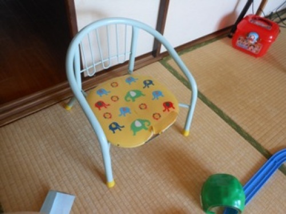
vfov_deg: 49.7
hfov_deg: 63.5
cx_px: 143
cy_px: 107
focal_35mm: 28
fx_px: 231
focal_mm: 5
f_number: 3.7
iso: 160
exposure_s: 1/30
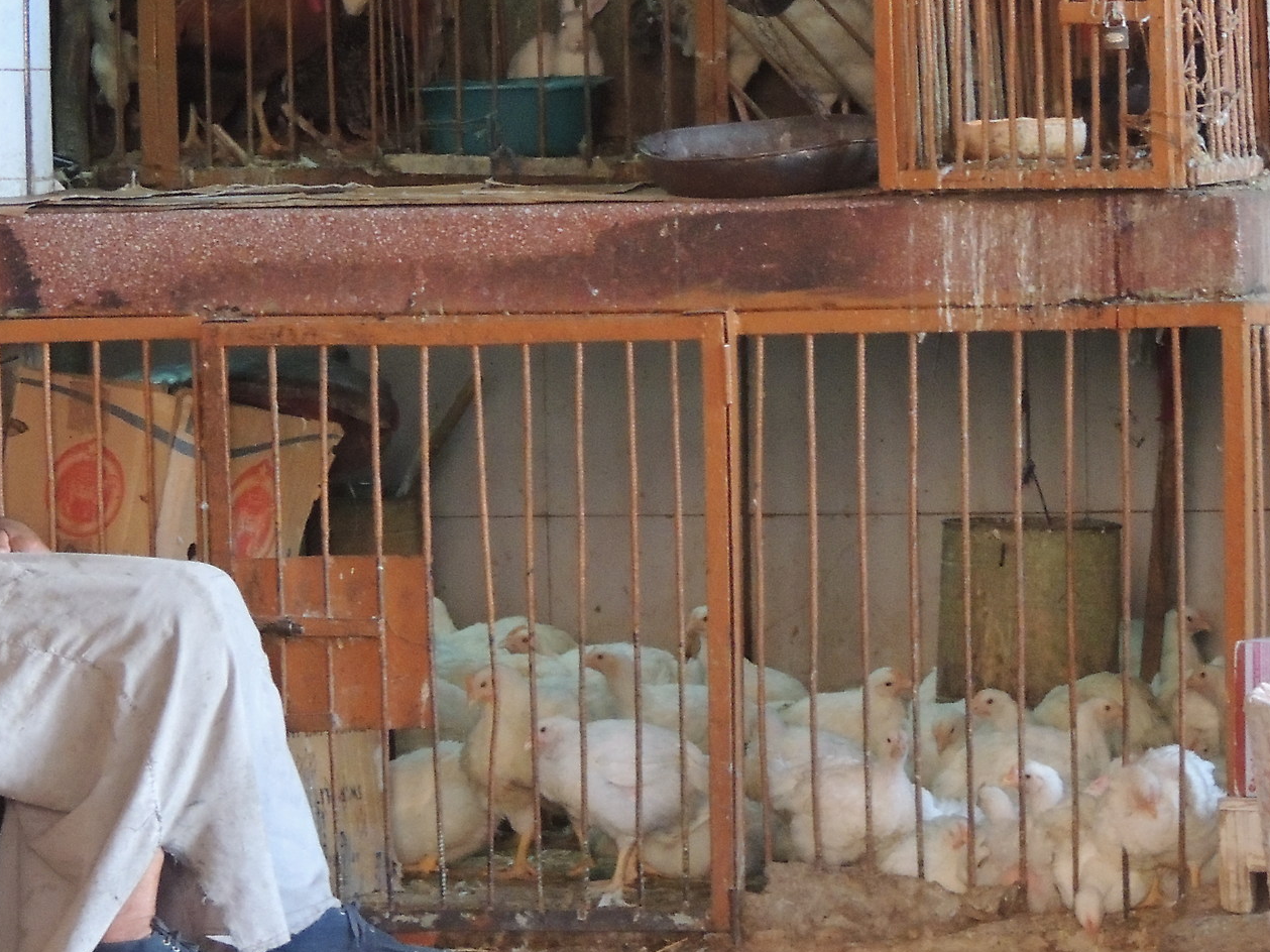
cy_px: 226
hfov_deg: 6.1
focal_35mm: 324
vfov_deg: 4.6
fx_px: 11886
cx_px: 526
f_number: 4.5
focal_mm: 30.3
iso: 800
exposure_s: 1/20
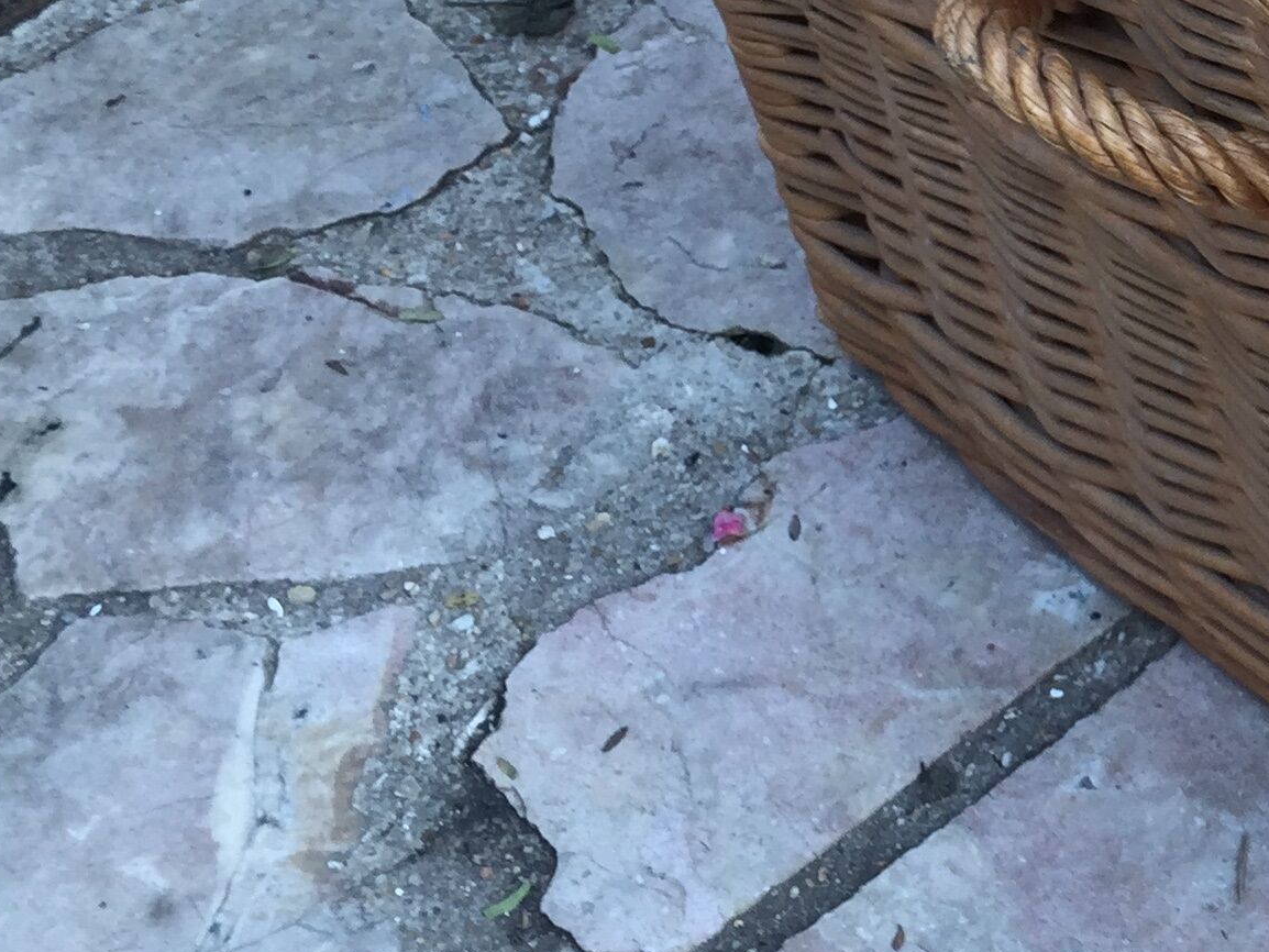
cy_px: 60
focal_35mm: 82
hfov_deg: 21.7
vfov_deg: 17.7
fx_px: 3007
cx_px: 1605
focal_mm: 4.15
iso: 32
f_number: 2.2
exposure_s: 1/120
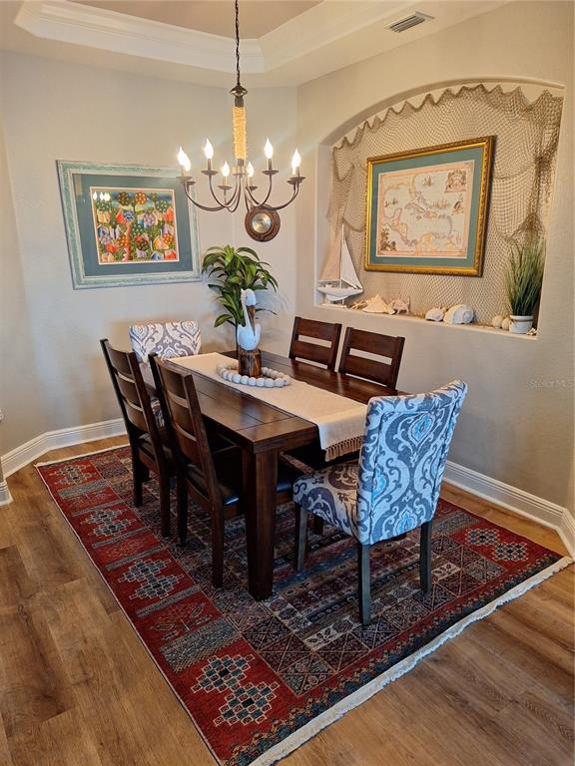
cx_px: 288
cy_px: 383
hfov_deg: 58.9
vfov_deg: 73.9
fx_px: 509
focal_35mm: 23
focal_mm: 5.54
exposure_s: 1/50
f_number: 1.8
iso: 250
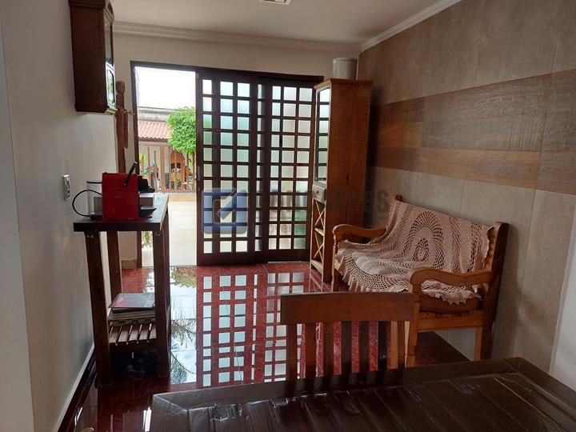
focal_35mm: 24
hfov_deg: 71.6
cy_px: 216
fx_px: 399
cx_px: 288
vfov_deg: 56.8
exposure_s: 1/60
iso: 32
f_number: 1.8
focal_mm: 5.23
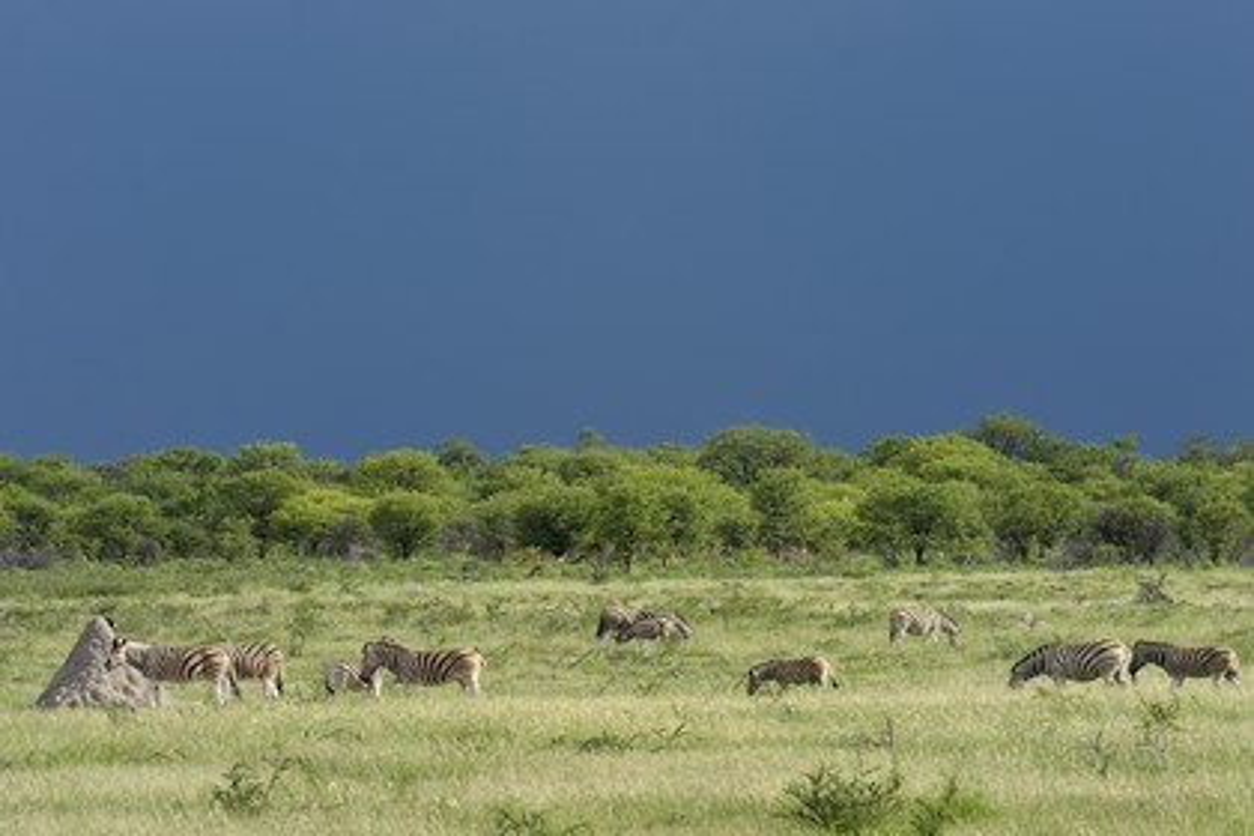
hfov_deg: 7.4
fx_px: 9753
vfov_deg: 4.9
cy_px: 418
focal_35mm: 280
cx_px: 627
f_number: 13
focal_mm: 280
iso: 400
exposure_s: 1/400
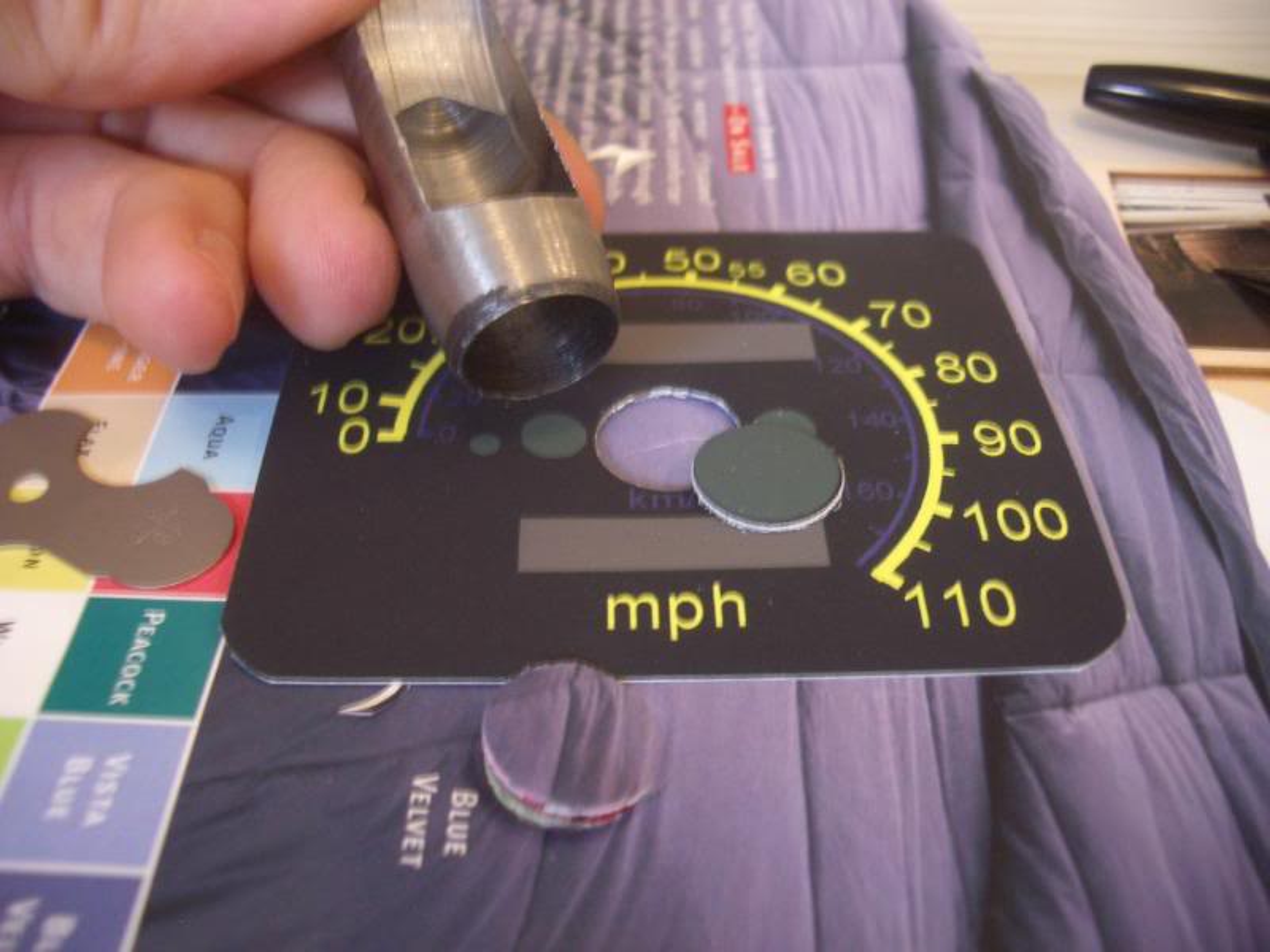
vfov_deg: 40.7
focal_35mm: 35
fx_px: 1284
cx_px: 635
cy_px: 476
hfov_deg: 52.6
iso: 100
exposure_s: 1/8
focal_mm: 5.8
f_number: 2.6
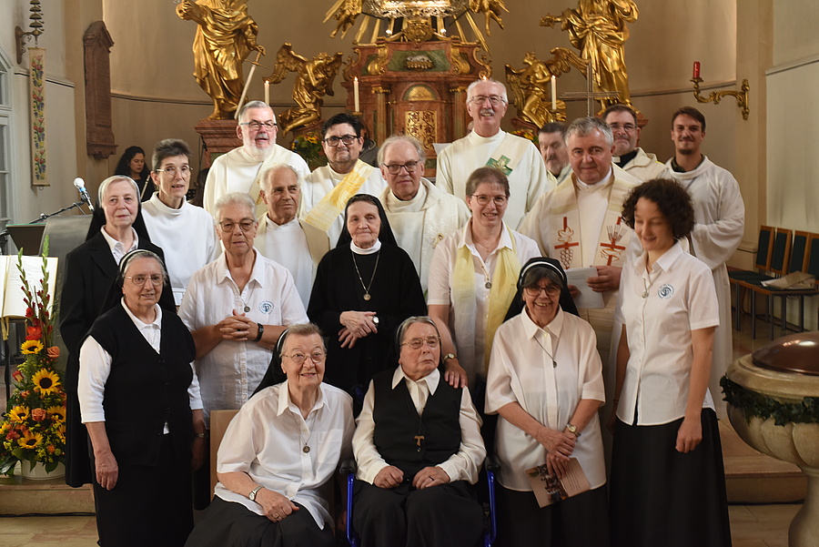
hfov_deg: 39.6
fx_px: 1138
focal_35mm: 50
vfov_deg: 27.0
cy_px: 274
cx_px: 410
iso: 1250
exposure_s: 1/13
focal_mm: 50
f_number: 16
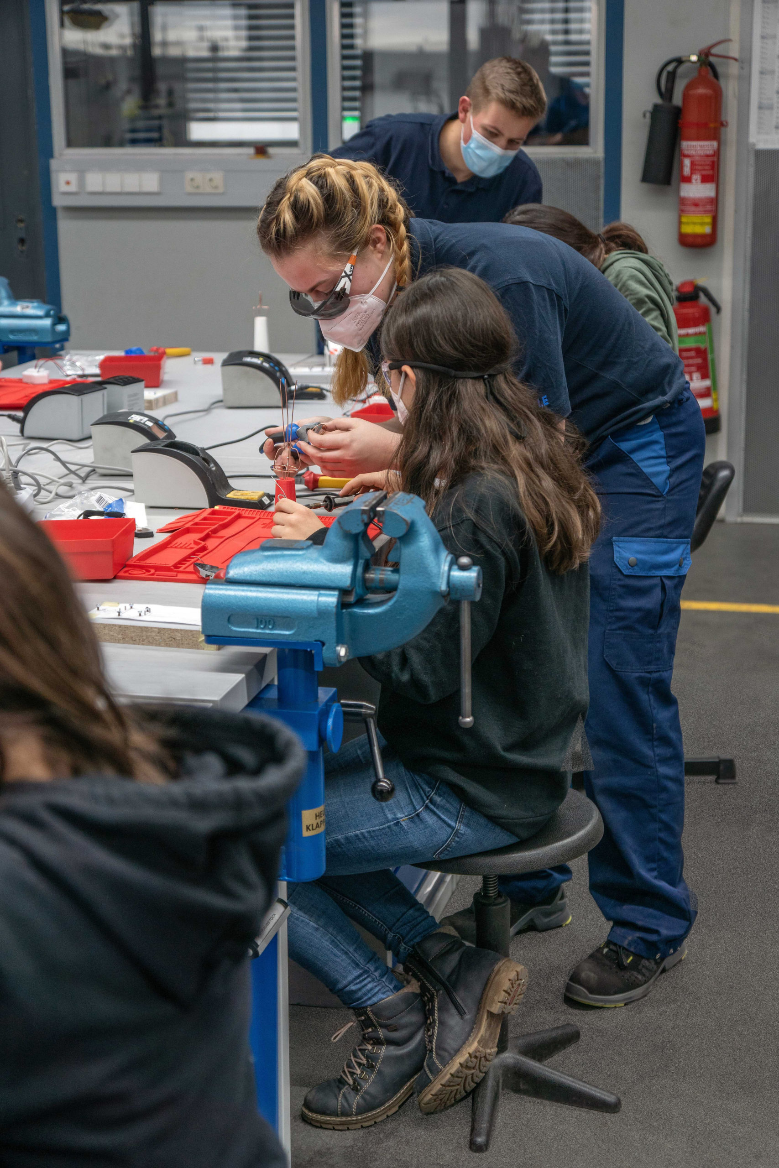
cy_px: 584
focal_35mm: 60
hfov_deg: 22.6
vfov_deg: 33.4
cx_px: 390
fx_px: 1947
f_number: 2.8
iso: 400
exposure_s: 1/250
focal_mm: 40
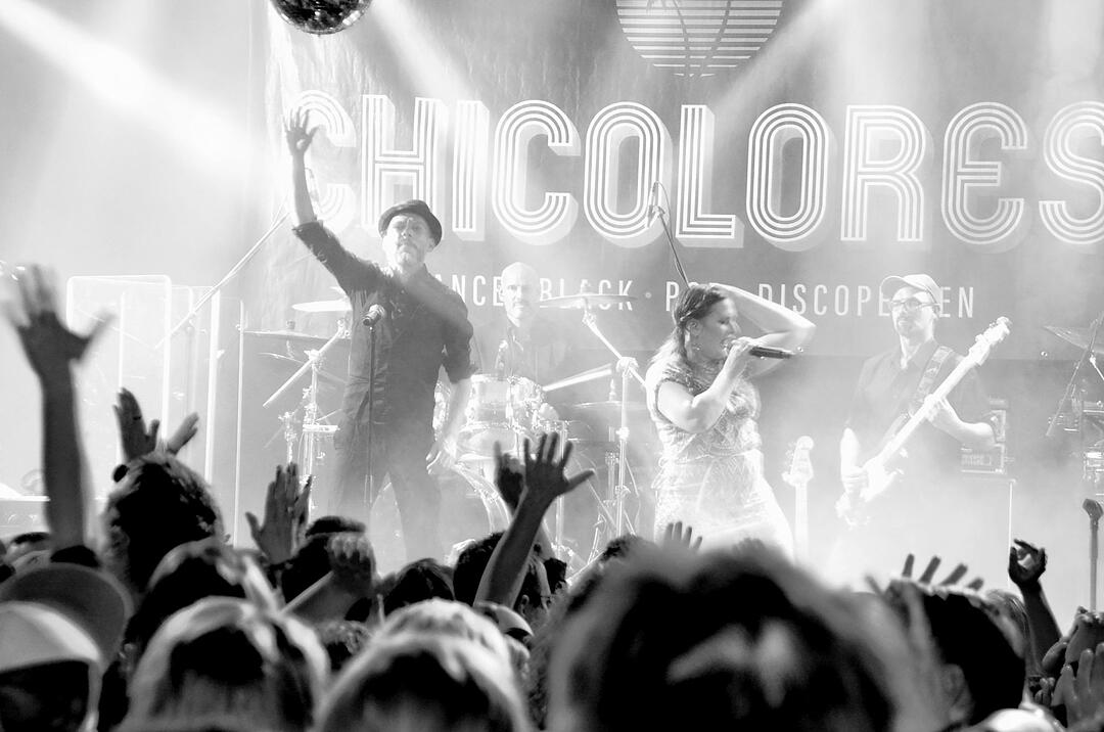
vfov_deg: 11.7
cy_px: 366
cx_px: 552
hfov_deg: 17.5
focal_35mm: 117
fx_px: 3582
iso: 3200
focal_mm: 78
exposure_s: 1/40
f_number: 5.6
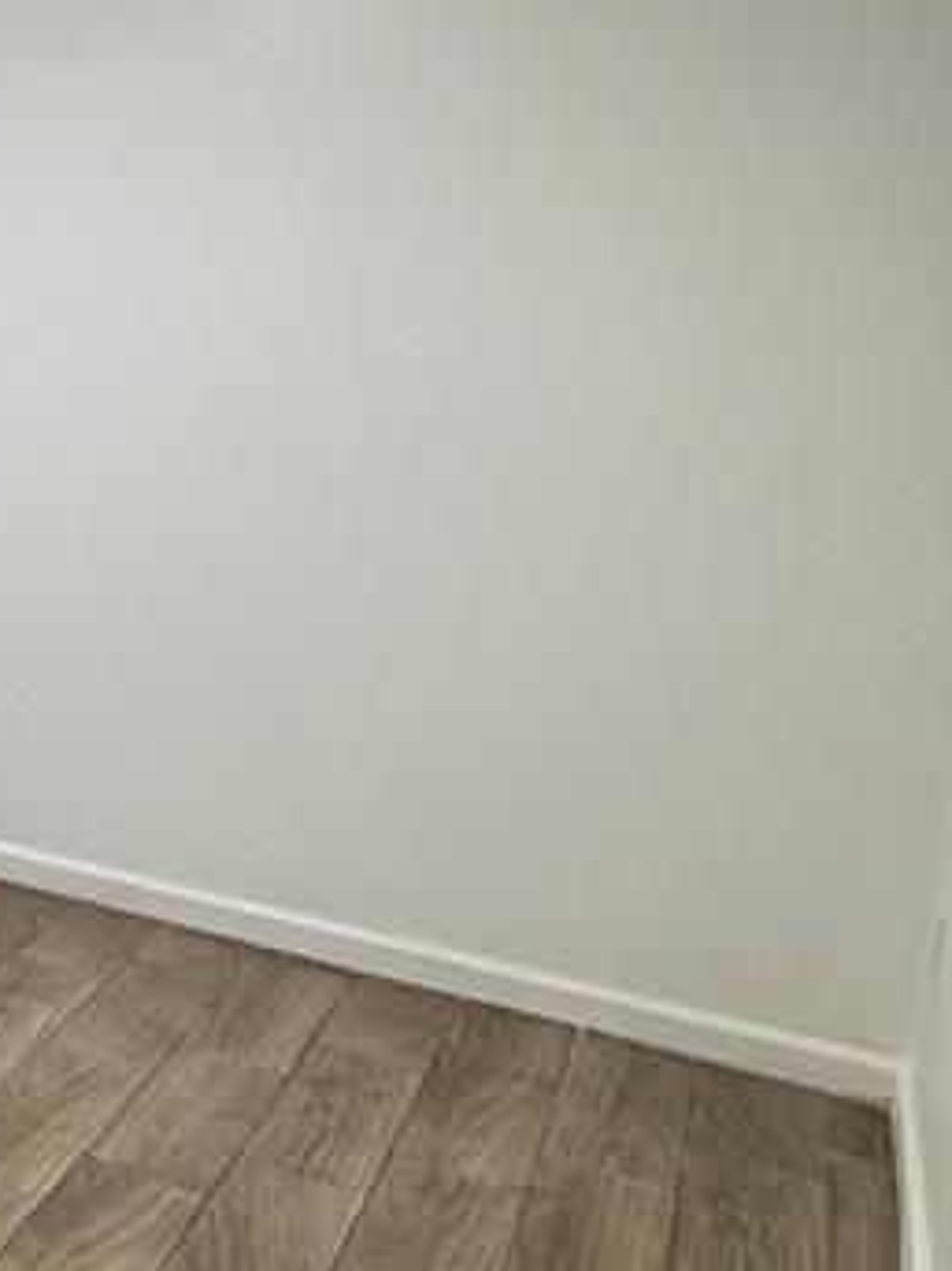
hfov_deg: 22.0
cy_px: 474
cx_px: -637
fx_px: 1798
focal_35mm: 49
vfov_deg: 38.7
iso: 250
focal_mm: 2.22
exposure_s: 1/120
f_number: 2.2
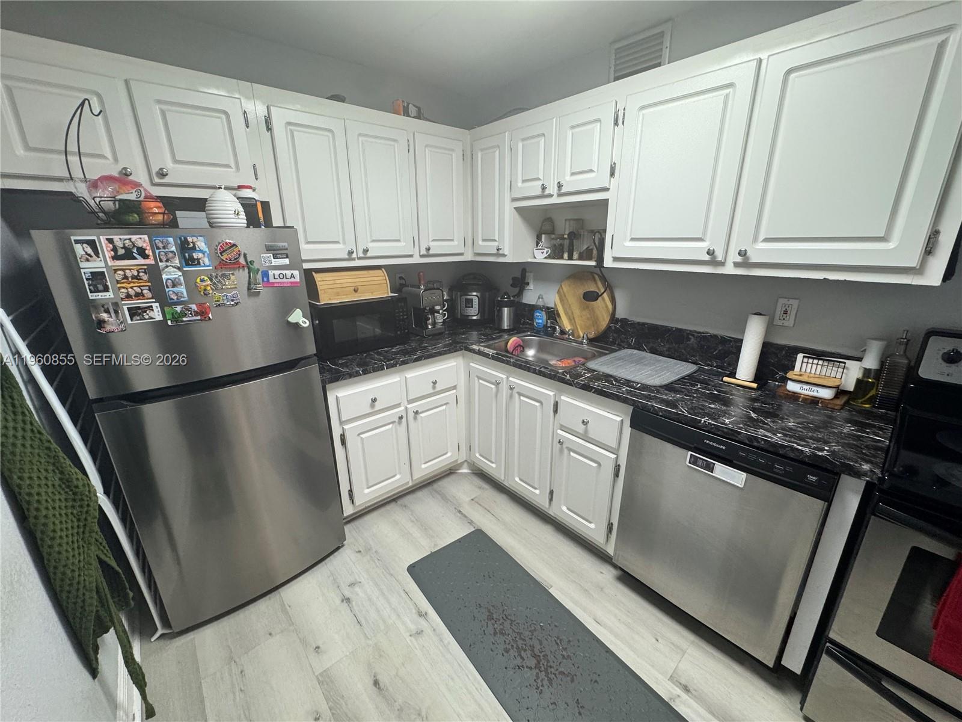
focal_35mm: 14
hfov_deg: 102.1
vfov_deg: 85.7
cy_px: 361
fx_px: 389
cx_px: 481
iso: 200
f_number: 2.2
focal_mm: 2.22
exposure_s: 1/120
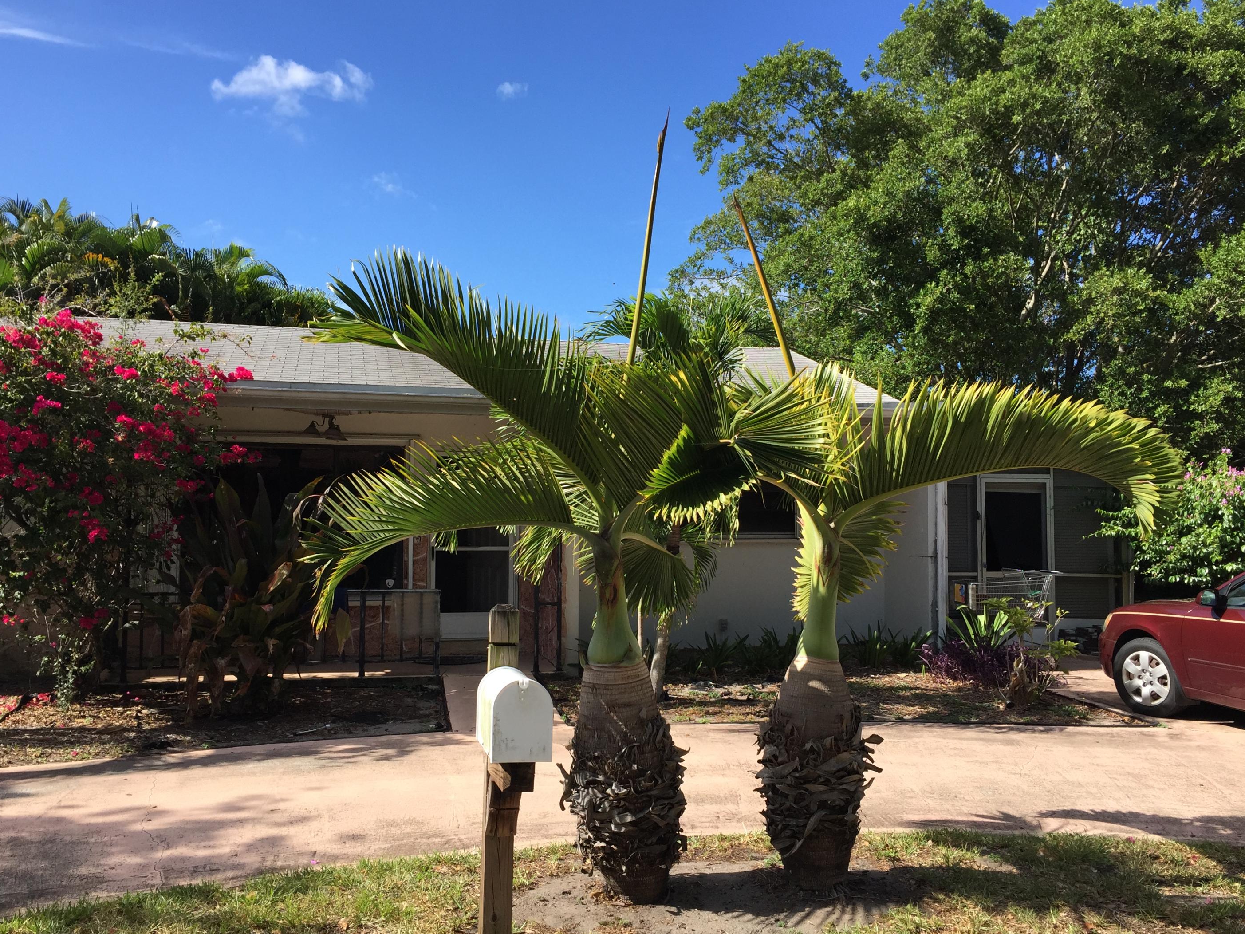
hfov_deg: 58.3
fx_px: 1115
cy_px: 484
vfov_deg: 45.4
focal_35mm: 31
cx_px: 606
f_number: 2.2
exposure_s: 1/1130
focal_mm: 4.15
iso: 32
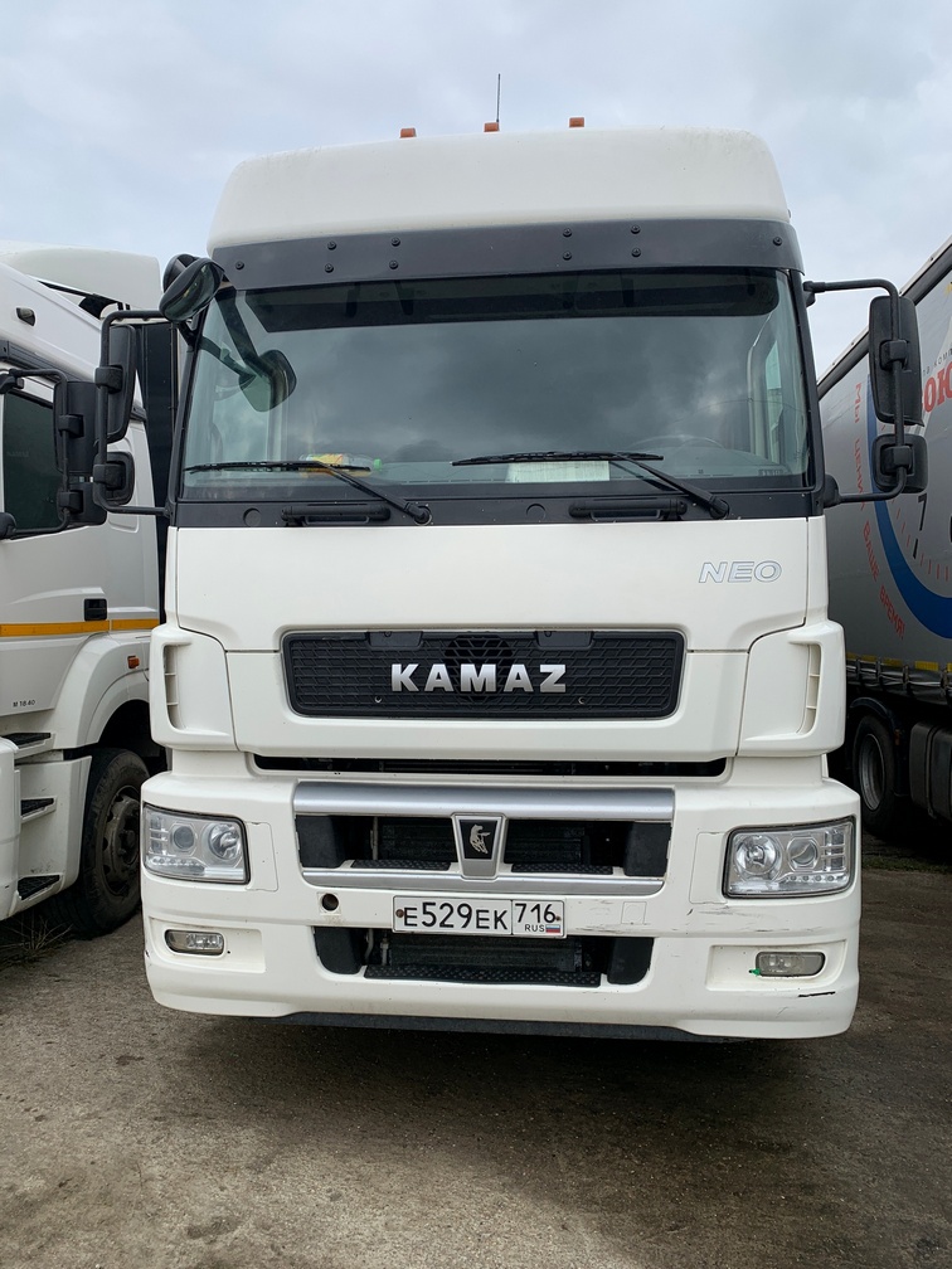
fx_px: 953
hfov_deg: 53.1
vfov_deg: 67.3
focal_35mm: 26
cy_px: 634
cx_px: 476
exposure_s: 1/1406
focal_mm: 4.25
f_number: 1.8
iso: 25
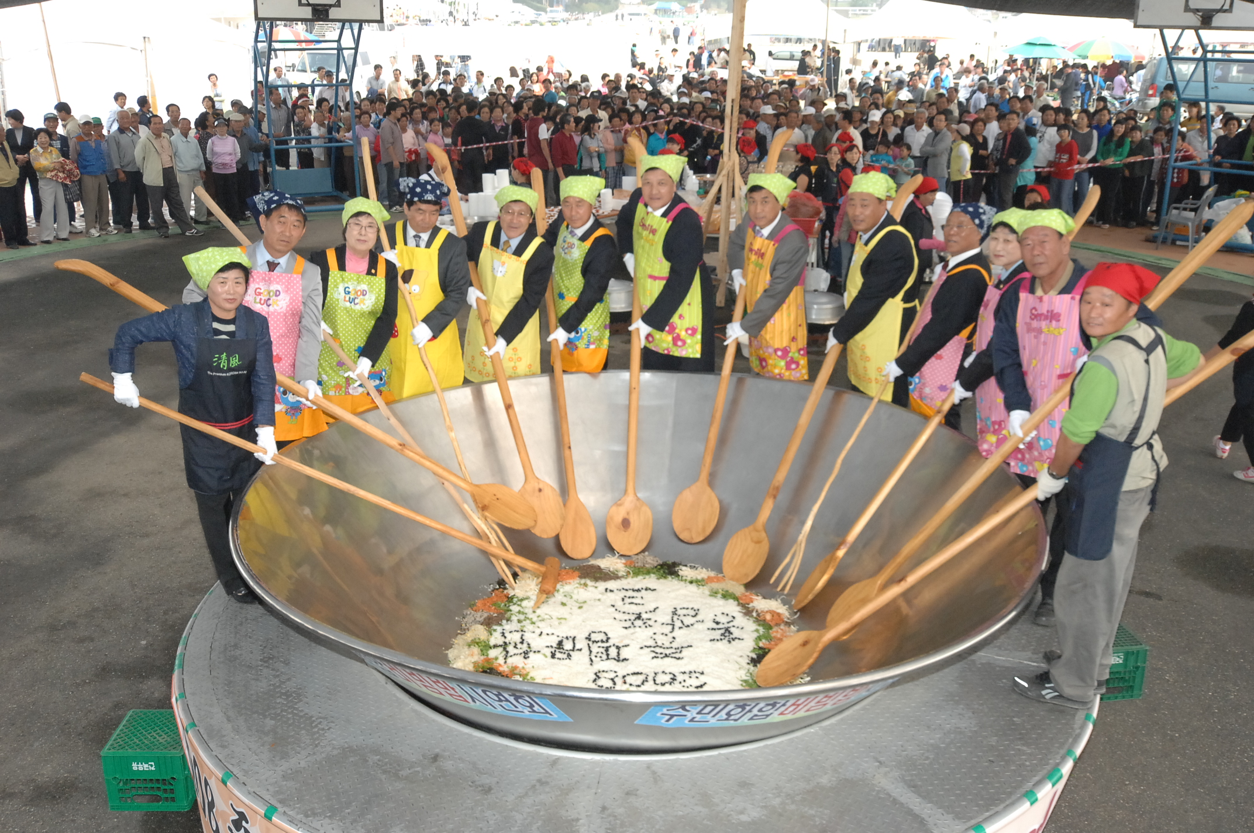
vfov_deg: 36.8
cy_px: 416
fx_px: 1252
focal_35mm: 36
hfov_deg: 53.2
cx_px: 627
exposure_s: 1/250
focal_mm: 24
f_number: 7.6
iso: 800
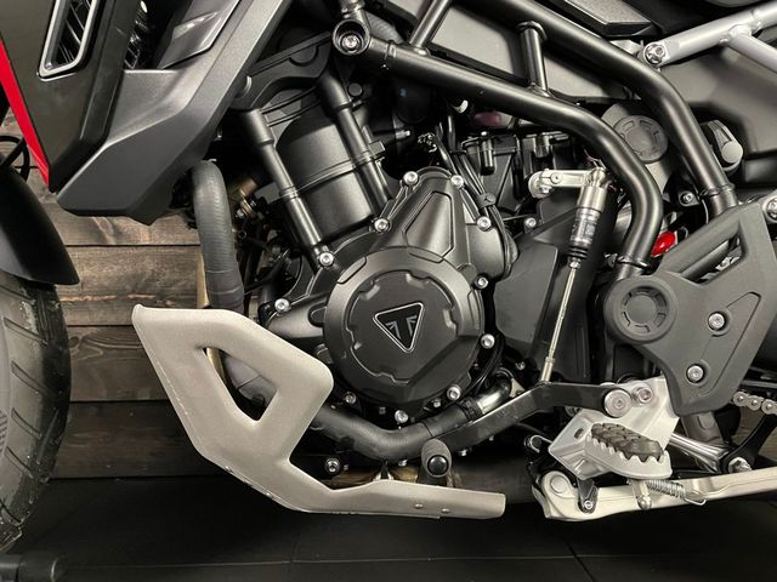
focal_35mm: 26
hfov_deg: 67.3
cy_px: 291
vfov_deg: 53.1
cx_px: 388
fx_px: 584
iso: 640
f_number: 1.6
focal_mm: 4.2
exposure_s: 1/33
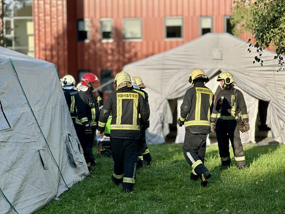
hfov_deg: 25.3
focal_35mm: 77
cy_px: 107
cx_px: 142
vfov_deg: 19.1
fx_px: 634
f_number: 2.8
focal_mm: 9
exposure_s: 1/436
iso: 32
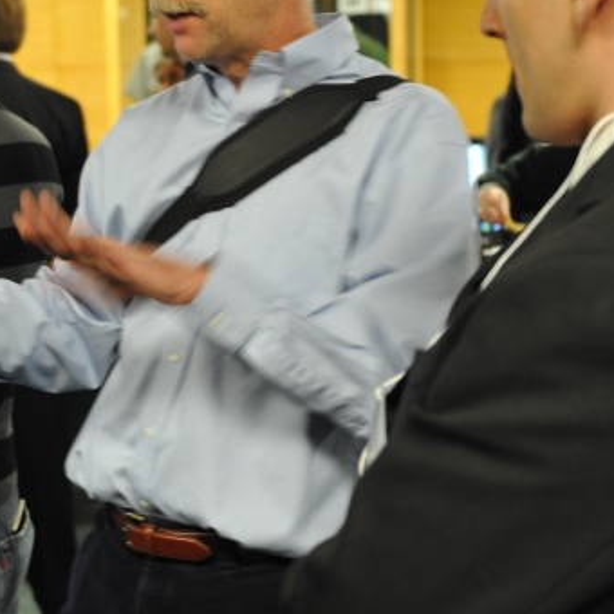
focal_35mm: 80
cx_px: 199
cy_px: 219
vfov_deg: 21.6
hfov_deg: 21.6
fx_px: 1605
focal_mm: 32
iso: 800
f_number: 2.8
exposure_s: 1/25
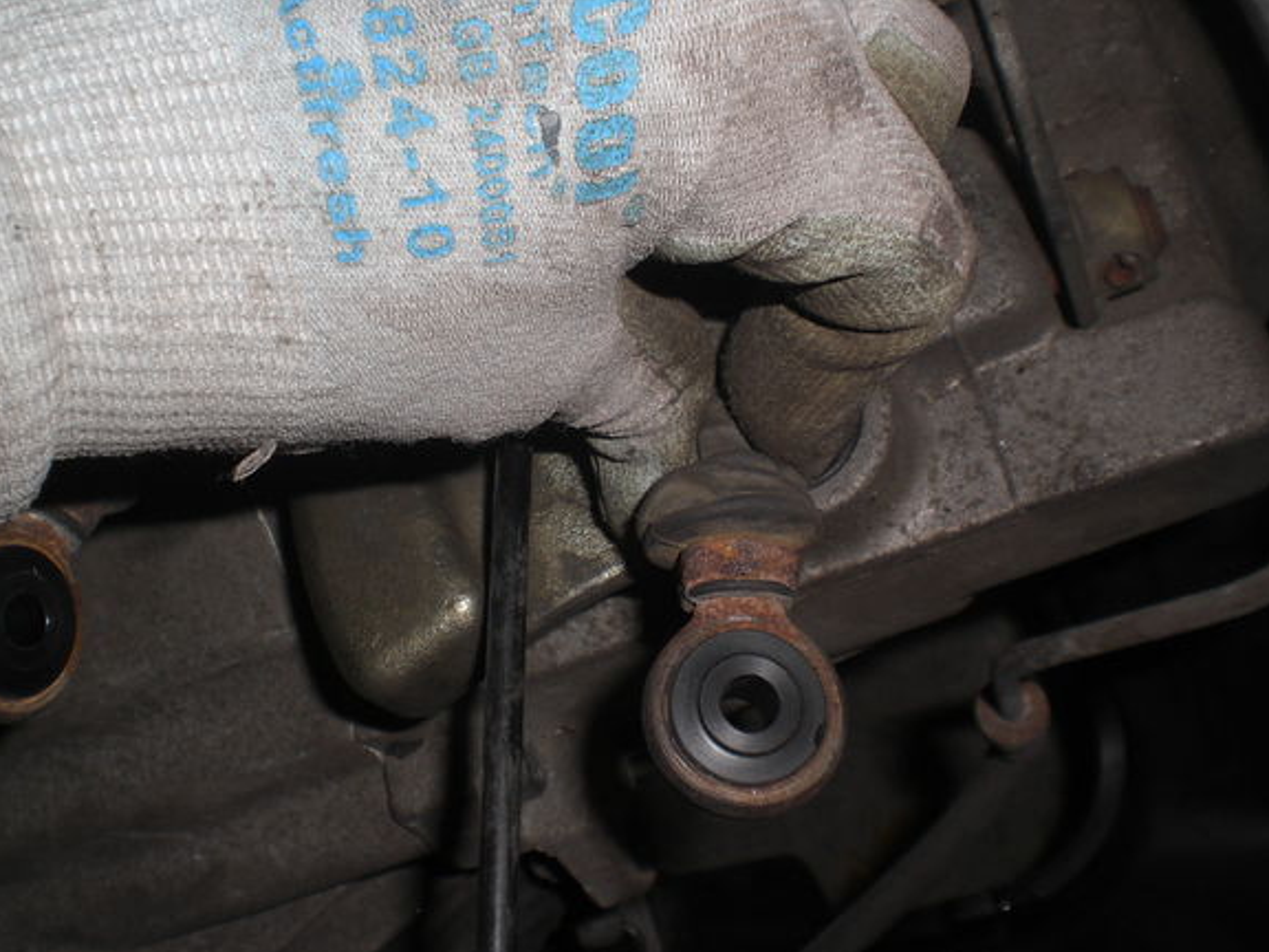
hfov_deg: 46.8
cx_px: 610
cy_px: 491
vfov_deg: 36.0
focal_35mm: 40
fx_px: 1466
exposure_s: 1/60
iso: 50
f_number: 4.4
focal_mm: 6.3
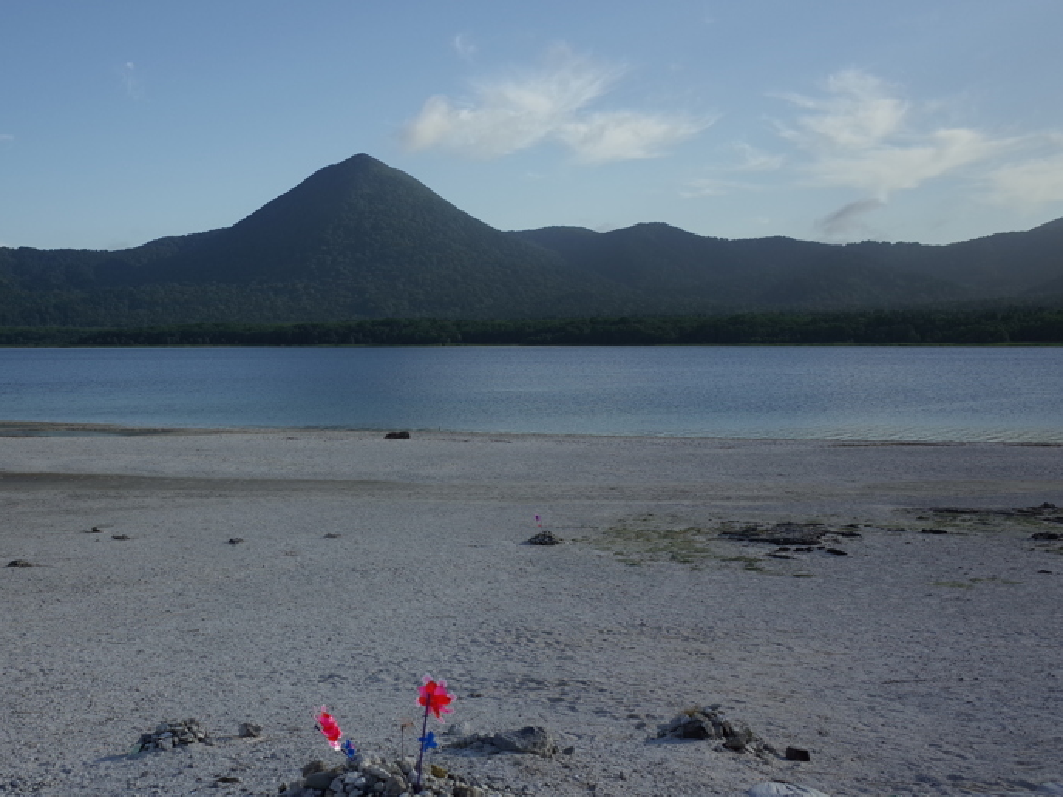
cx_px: 318
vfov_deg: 35.9
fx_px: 1228
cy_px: 448
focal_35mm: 40
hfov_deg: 45.8
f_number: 4
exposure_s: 1/1250
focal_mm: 18.3
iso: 100
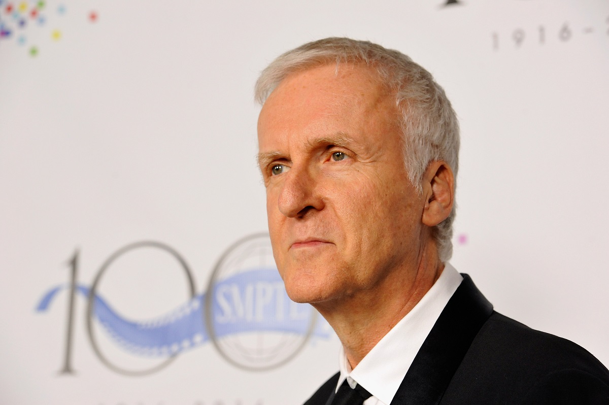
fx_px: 2113
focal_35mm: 125
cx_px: 304
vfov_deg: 10.9
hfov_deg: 16.4
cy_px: 202
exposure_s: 1/250
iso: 3200
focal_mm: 125
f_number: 6.3
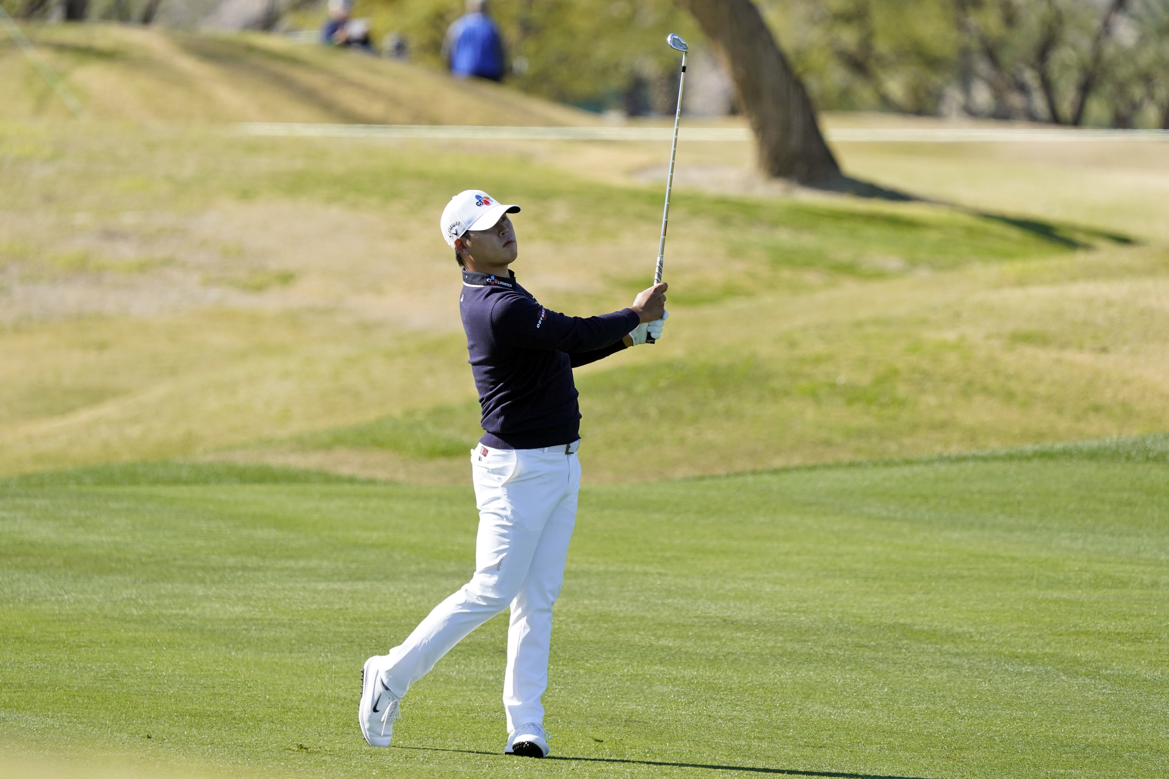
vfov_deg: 2.9
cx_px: 584
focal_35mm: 470
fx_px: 15261
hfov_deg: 4.4
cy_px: 390
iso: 1000
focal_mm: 470
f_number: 6.3
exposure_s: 1/2000
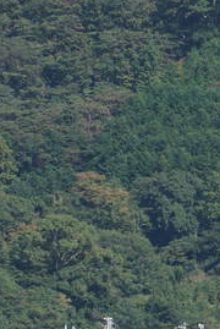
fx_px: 6874
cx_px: 379
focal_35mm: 752
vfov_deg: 2.7
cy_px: 277
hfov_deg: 1.8
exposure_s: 1/320
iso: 100
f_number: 6.3
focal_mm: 135
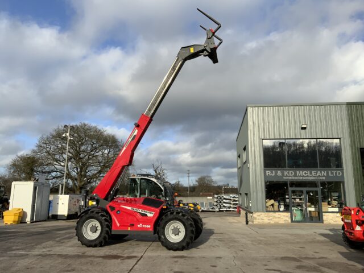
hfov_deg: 61.7
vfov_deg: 48.2
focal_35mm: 29
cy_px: 136
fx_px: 305
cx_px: 182
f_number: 1.8
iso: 16
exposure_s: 1/1912
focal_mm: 3
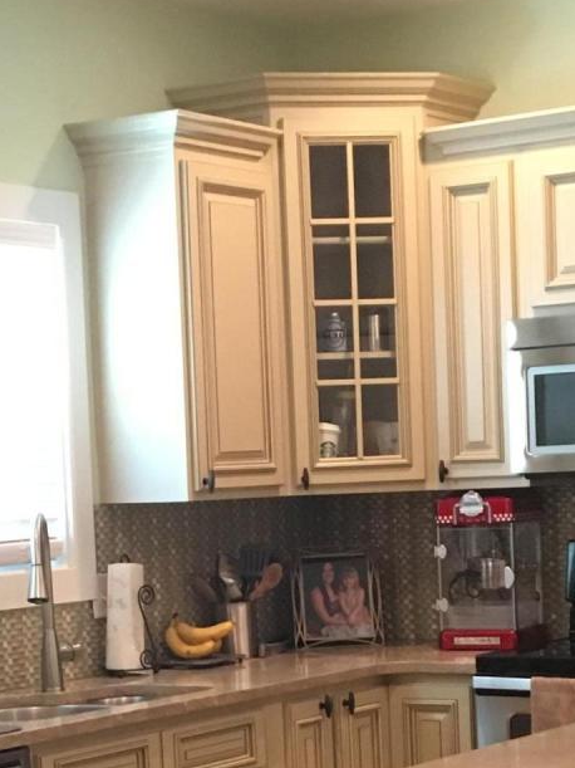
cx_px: 276
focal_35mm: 95
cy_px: 679
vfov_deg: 20.3
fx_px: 2105
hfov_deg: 15.6
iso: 200
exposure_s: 1/30
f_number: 2.2
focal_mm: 4.15
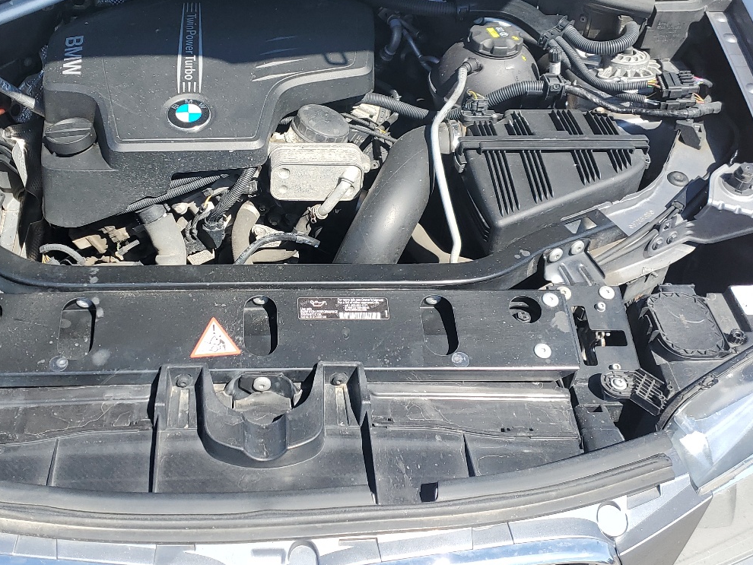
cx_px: 260
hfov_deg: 44.2
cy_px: 197
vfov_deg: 34.1
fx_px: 914
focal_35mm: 42
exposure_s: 1/1429
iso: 50
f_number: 1.5
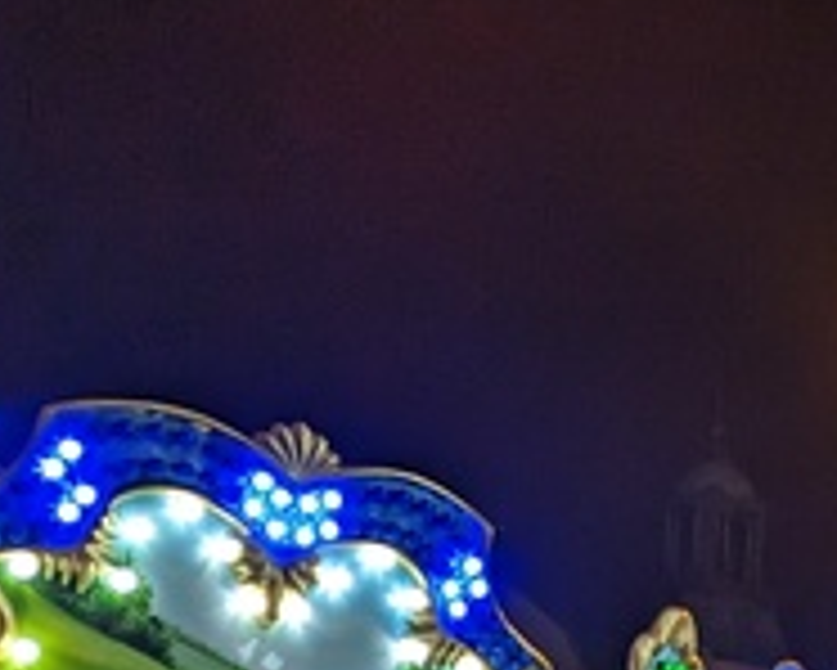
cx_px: 1629
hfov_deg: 14.9
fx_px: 2652
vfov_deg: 13.8
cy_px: 890
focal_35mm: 107
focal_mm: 6.81
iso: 157
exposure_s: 1/100
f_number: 1.85
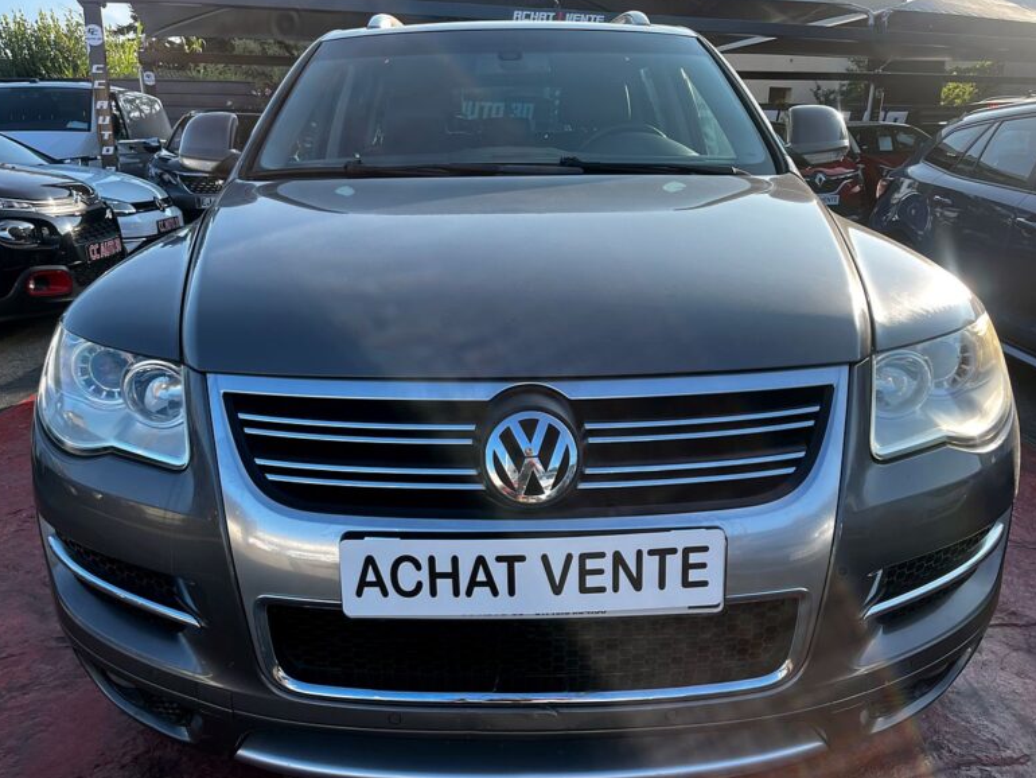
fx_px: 808
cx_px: 503
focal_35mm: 27
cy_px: 394
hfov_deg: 65.3
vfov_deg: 51.4
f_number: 1.6
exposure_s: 1/878
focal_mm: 5.1
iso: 50
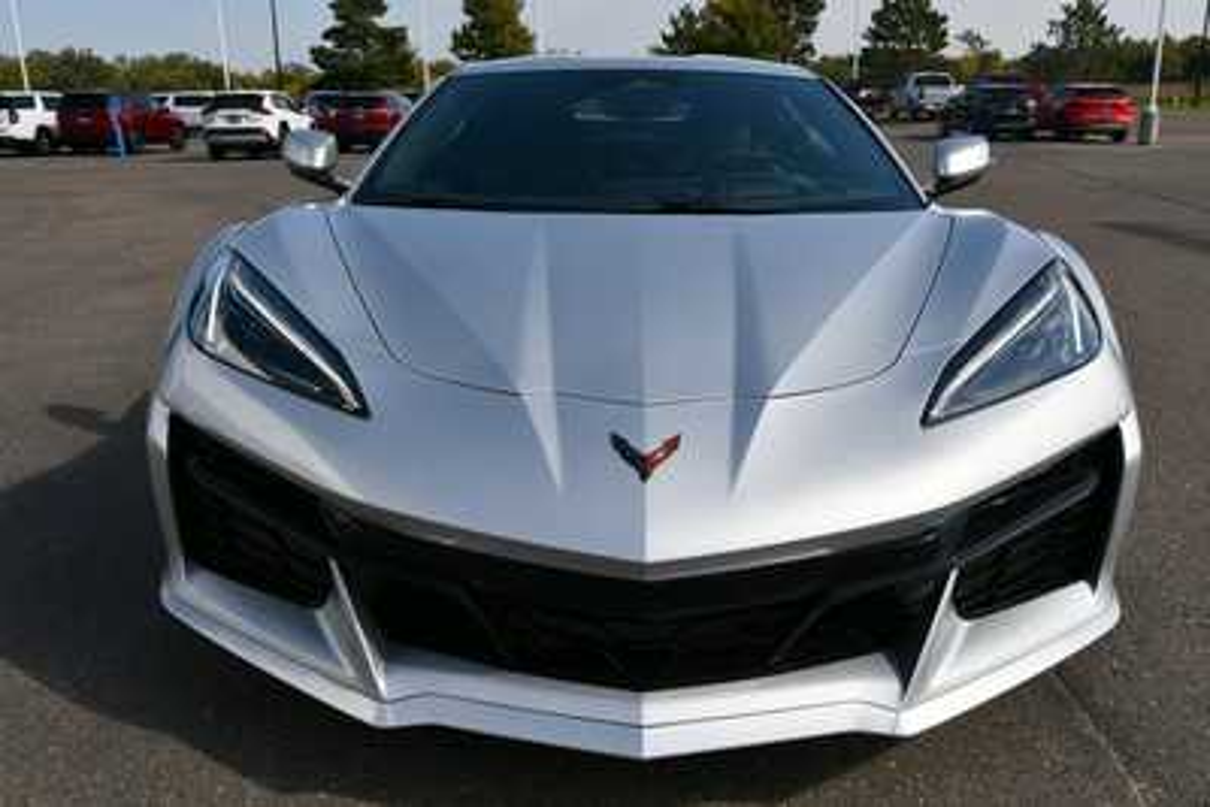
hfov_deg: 61.9
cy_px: 404
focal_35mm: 30
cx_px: 605
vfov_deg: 43.6
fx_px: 1009
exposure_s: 1/400
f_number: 9
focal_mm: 20
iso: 100
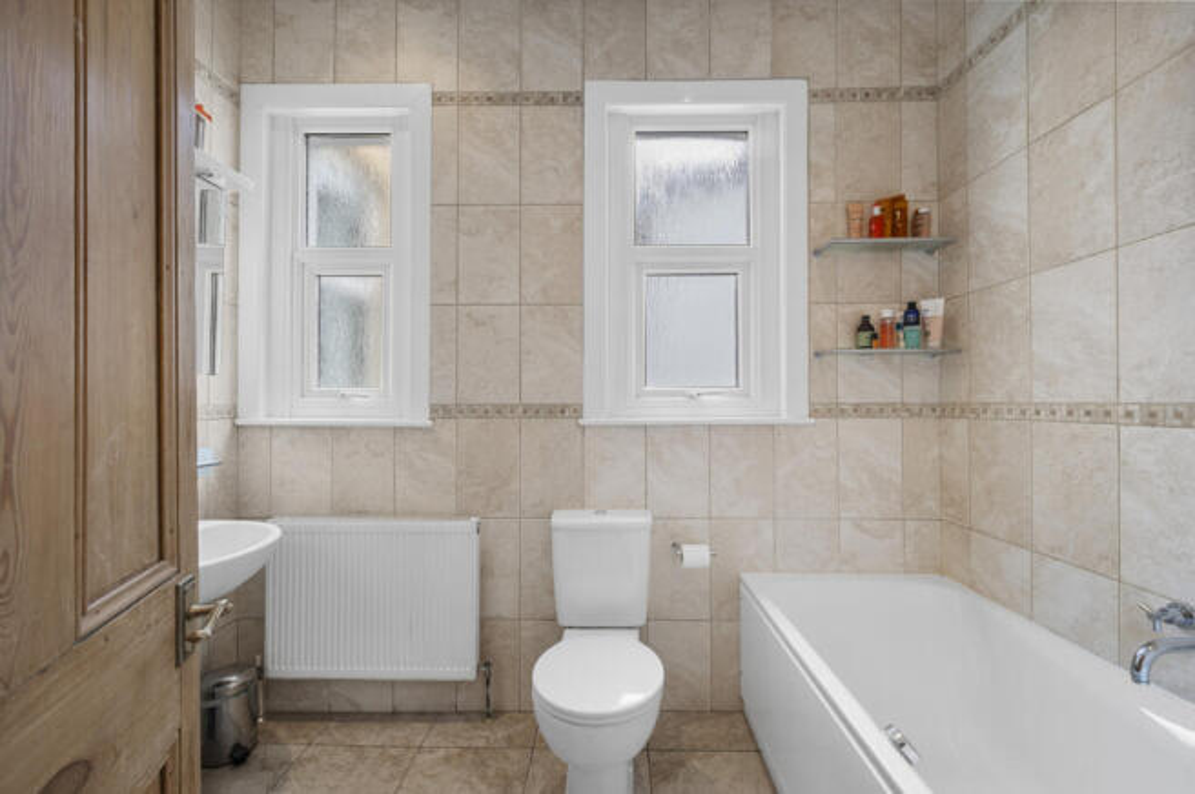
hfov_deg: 104.3
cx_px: 598
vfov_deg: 81.1
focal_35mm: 14
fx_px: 464
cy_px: 397
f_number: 16
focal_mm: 14
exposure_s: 2
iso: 200
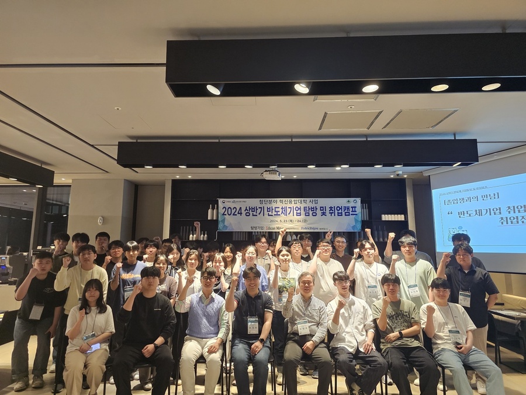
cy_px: 198
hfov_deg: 73.9
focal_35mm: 23
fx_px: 349
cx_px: 263
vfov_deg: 58.9
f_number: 1.7
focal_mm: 6.3
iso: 500
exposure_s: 1/120
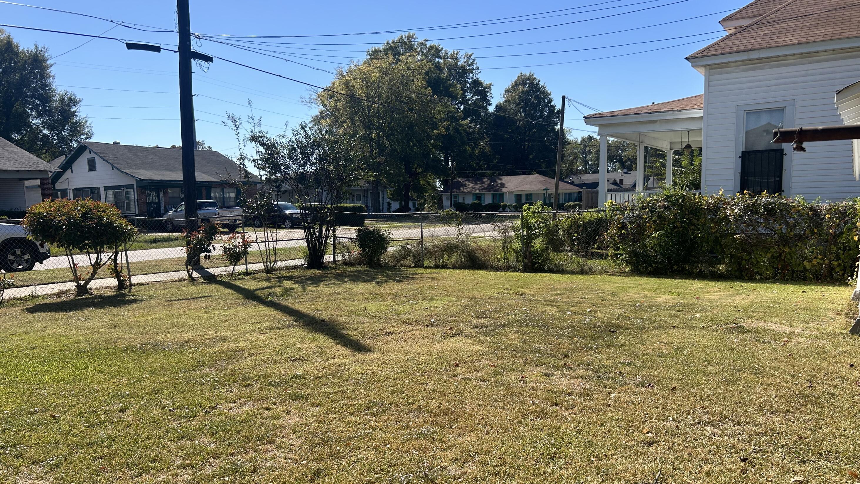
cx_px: 436
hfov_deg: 66.1
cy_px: 307
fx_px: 661
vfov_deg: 39.9
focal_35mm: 29
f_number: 1.5
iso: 50
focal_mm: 5.7
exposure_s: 1/2915
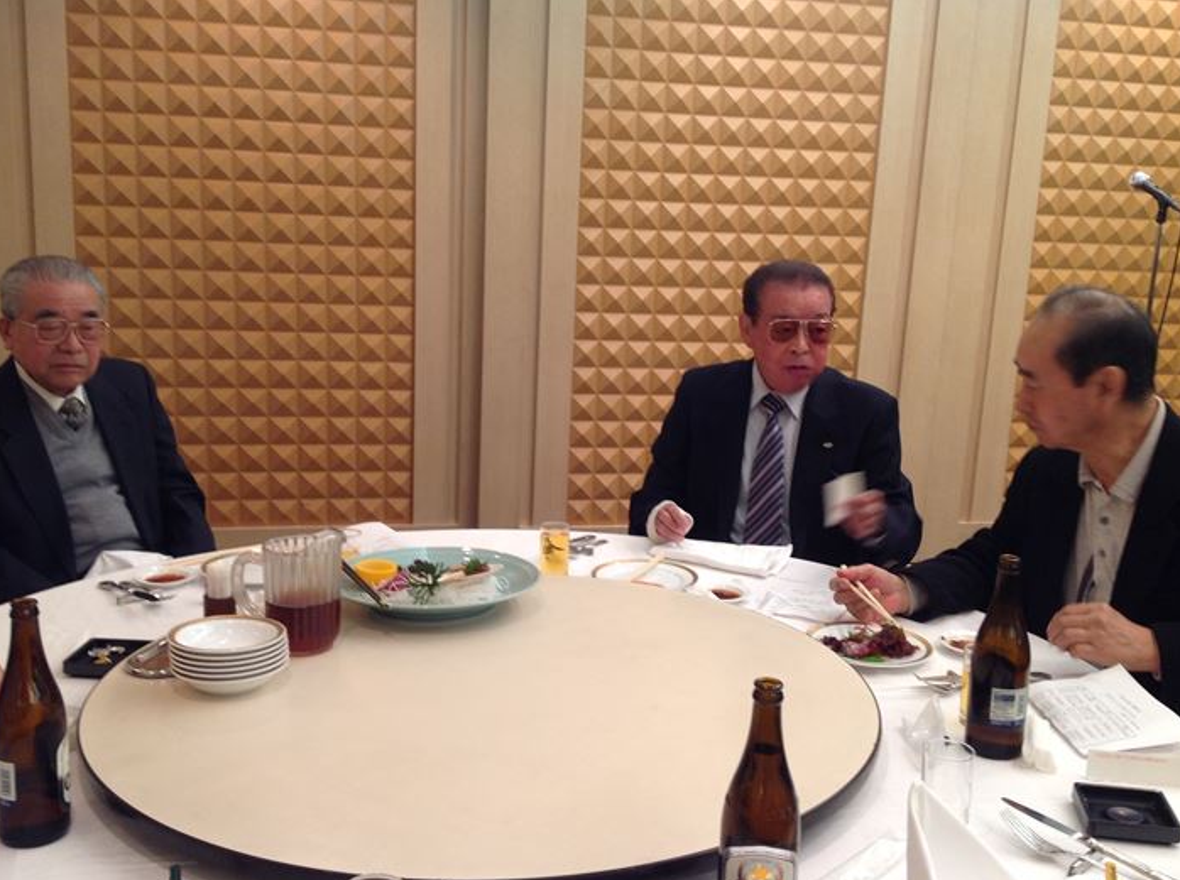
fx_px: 1327
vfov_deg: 36.7
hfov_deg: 47.9
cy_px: 460
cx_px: 612
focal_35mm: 39
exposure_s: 1/17
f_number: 2.4
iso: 50
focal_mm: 4.28
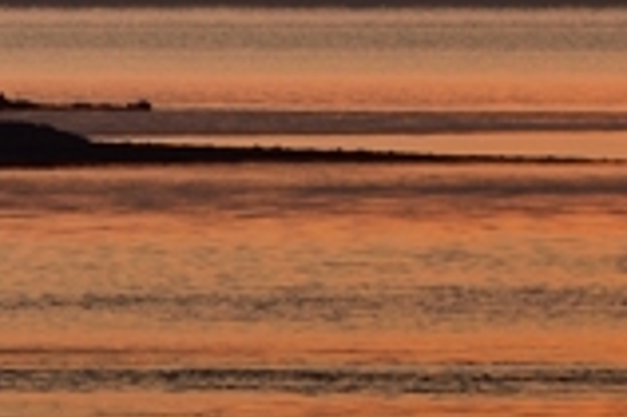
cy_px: 117
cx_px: 948
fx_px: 25332
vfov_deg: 0.9
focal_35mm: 1456
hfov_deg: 1.4
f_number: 8
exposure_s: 1/400
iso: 100
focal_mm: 150
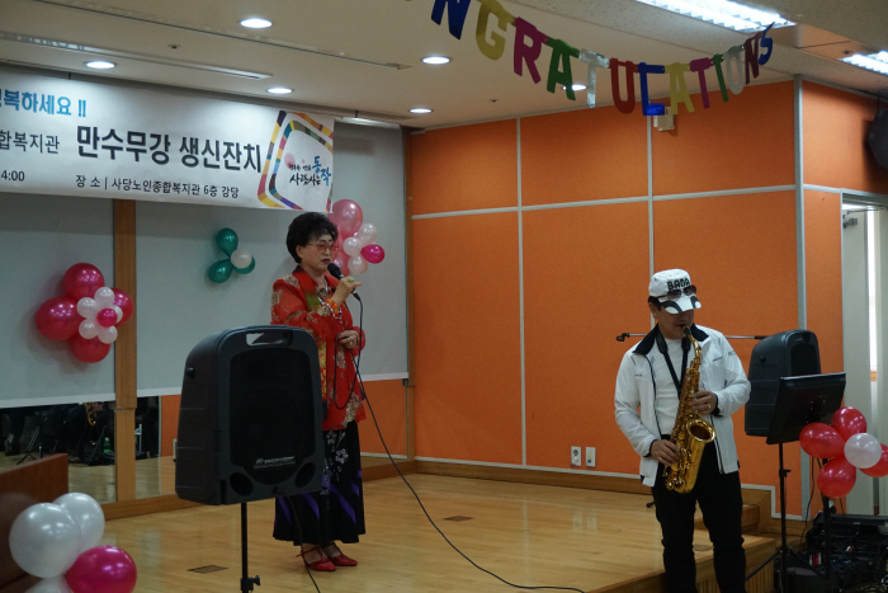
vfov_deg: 25.8
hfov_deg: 37.8
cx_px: 444
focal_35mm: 52
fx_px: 1295
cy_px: 296
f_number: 5
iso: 2000
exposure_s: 1/160
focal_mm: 35
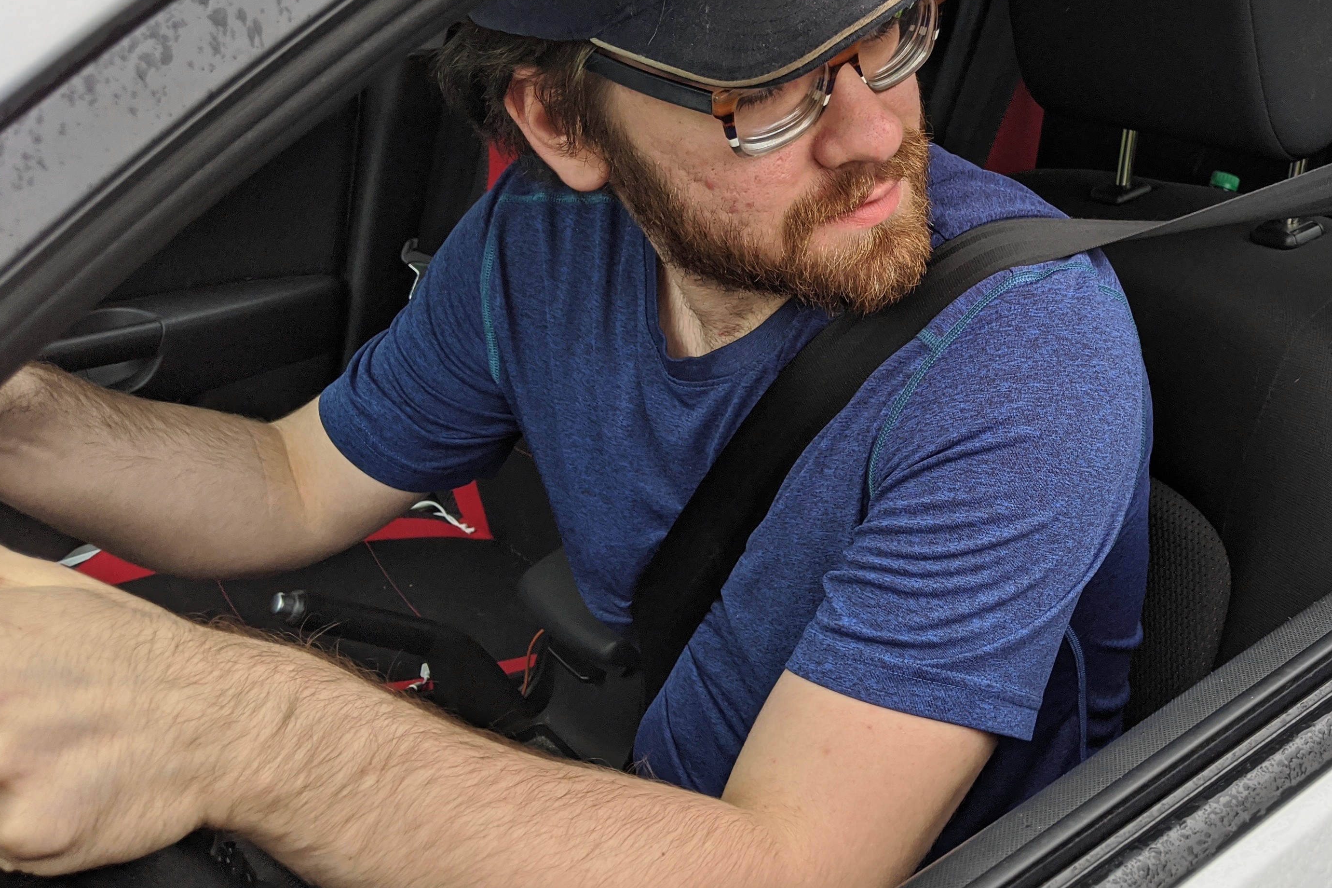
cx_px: 954
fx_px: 1517
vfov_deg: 32.5
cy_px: 352
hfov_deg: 46.2
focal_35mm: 41
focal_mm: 4.44
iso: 50
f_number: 1.8
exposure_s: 1/546
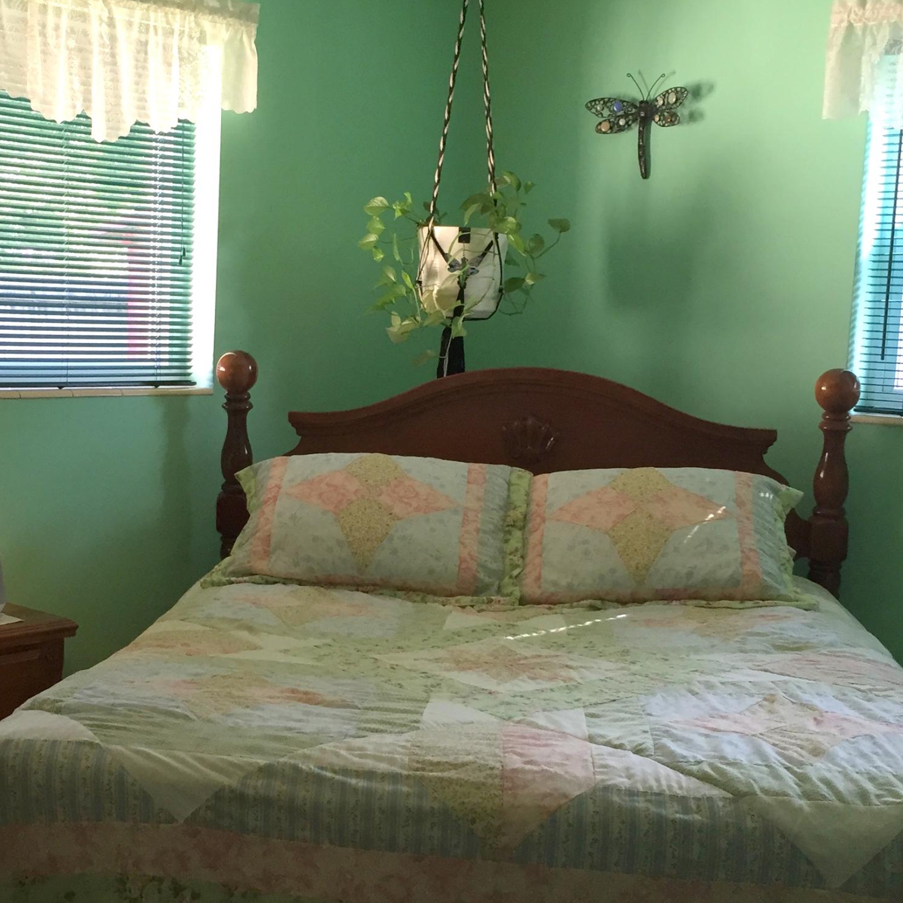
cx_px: 346
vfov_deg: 32.7
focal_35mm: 52
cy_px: 510
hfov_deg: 32.7
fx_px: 1535
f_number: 2.2
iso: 32
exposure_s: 1/30
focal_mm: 4.15
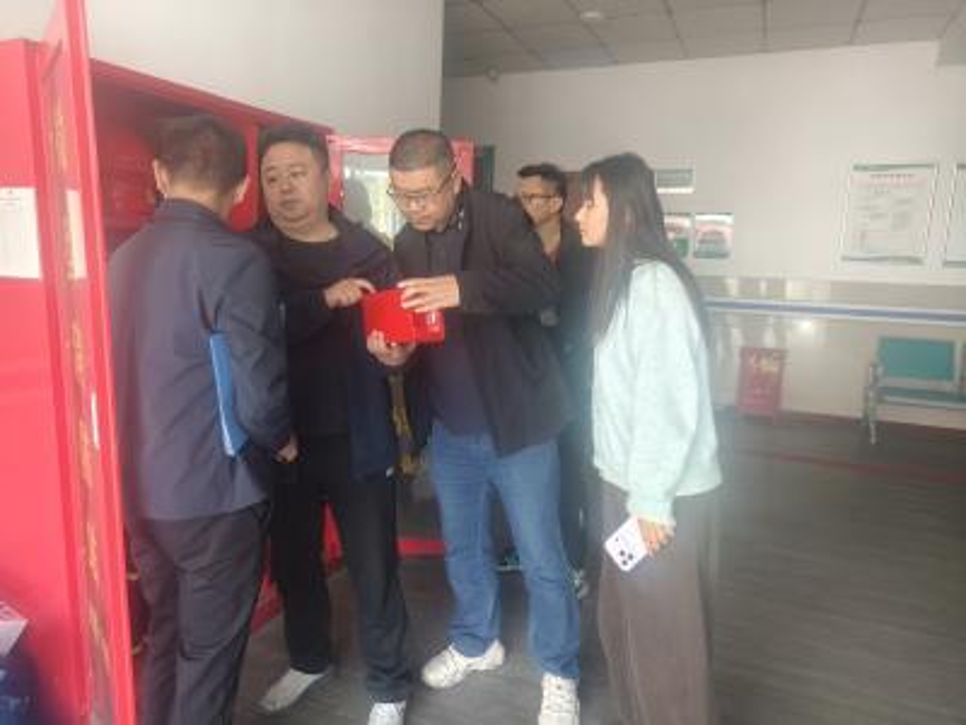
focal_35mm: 23
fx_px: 642
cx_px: 483
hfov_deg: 73.9
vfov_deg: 58.9
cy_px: 362
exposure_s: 1/100
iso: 247
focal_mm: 5.6
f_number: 1.57
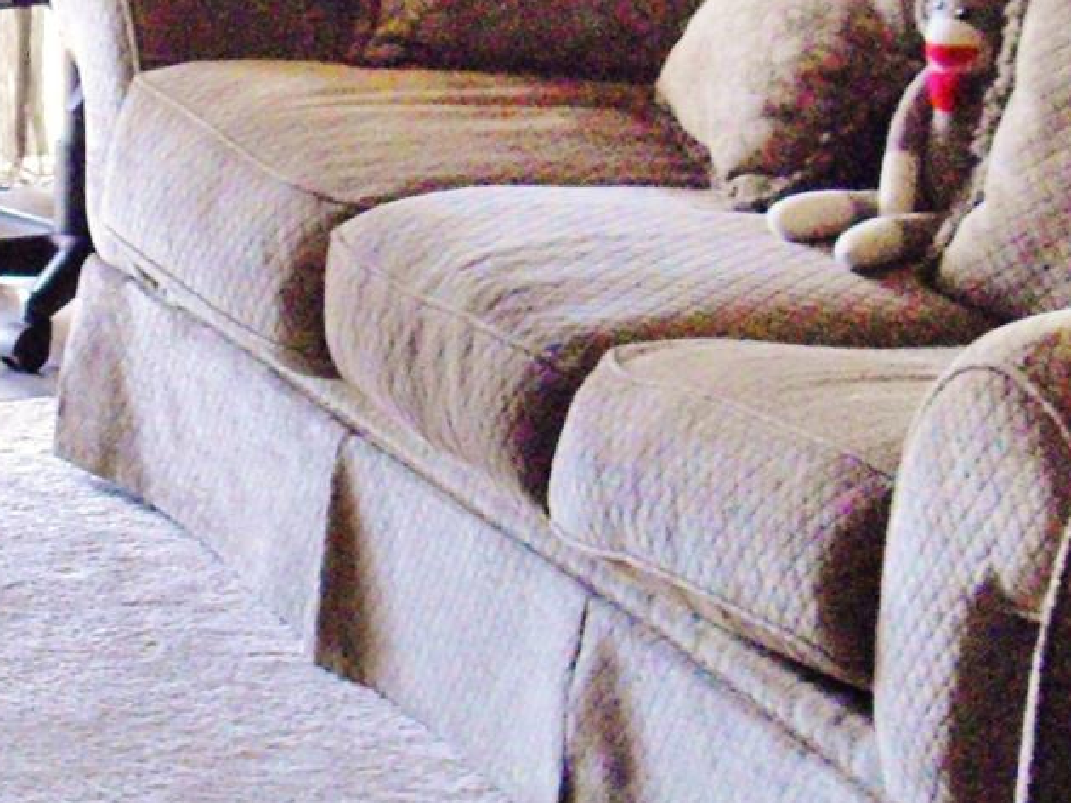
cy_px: 141
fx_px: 5598
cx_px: 381
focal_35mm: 181
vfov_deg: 8.2
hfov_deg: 10.9
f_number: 2.8
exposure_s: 1/60
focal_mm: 7.9
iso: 400
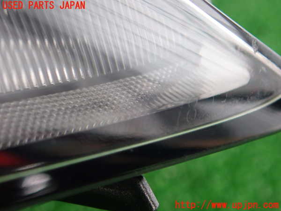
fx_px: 244
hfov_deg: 60.0
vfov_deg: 46.8
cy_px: 106
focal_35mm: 30
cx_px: 140
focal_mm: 5.4
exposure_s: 1/40
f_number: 4.9
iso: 500
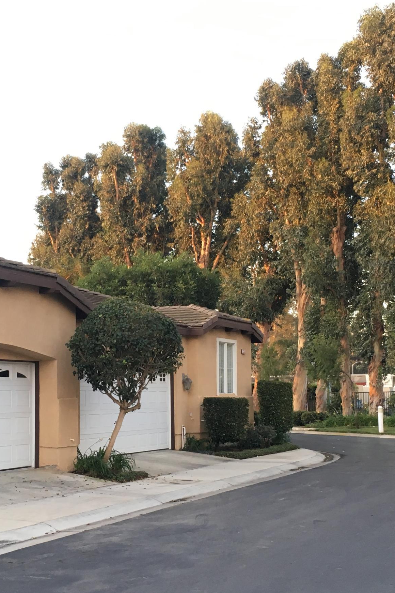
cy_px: 353
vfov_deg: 38.1
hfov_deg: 25.9
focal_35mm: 52
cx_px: 153
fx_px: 856
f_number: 2.2
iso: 25
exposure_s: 1/30
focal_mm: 4.15
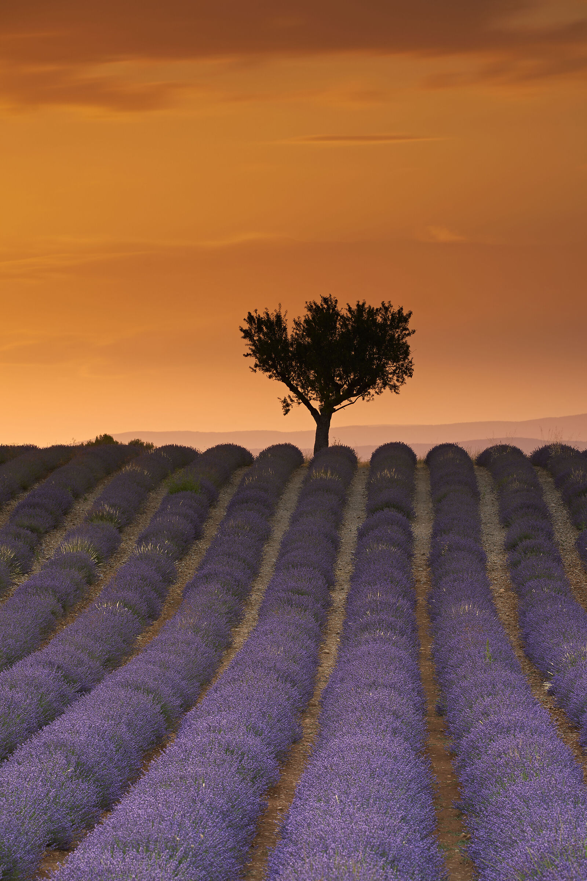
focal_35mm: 200
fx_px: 4891
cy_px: 440
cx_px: 294
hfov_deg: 6.9
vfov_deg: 10.3
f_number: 10
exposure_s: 30
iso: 50
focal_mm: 200
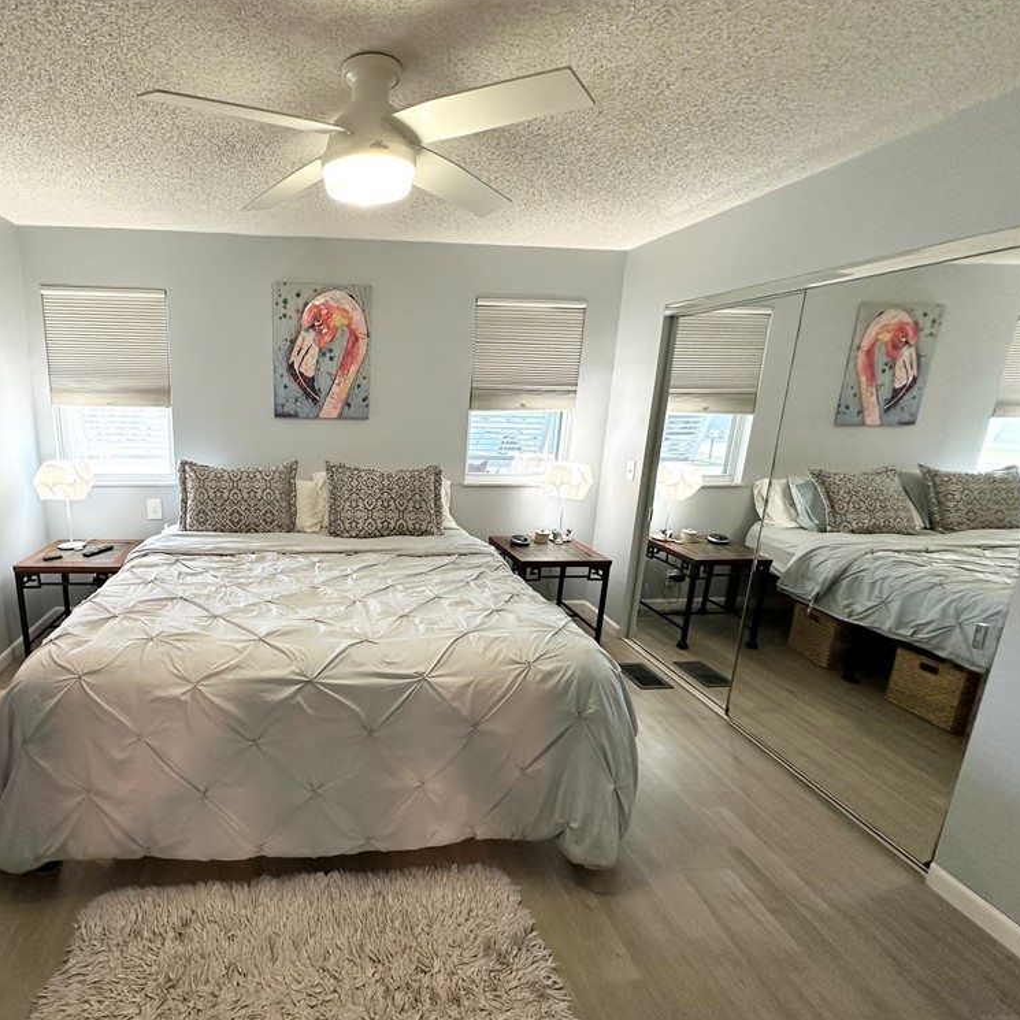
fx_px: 567
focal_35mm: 17
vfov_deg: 84.0
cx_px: 348
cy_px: 518
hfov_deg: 81.4
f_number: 2.2
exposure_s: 1/60
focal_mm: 2.22
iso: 160
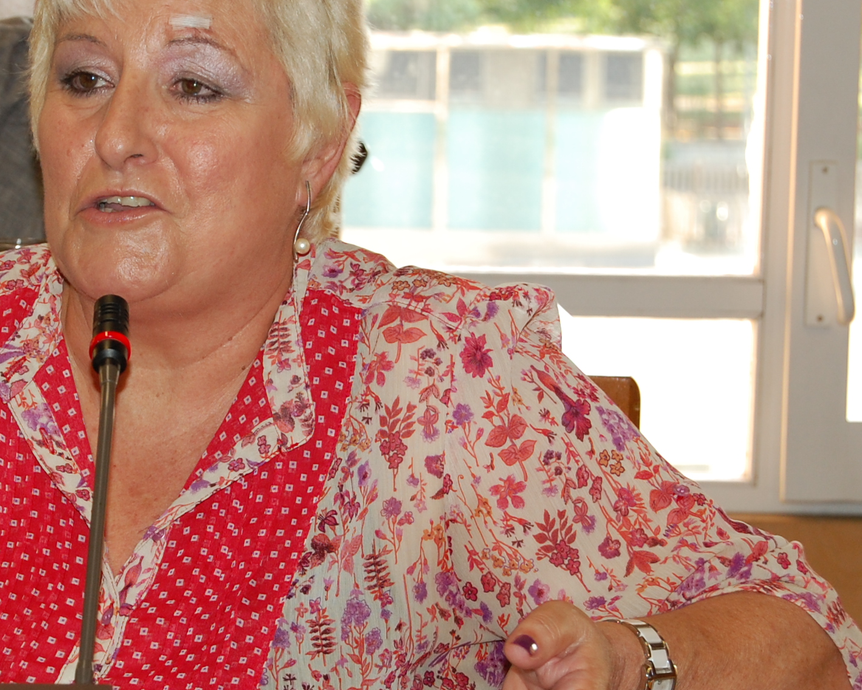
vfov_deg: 10.0
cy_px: 391
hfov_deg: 12.4
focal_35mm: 155
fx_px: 3955
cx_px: 203
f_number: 5.6
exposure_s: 1/60
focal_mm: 52
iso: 400
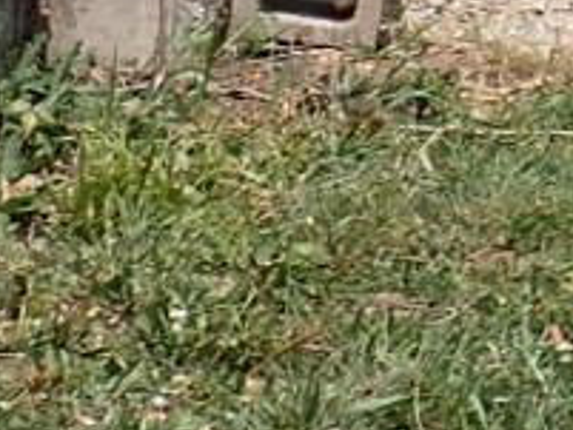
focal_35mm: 239
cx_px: 1485
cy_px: -824
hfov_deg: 7.6
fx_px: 3959
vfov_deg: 5.8
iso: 100
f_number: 9
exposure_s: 1/160
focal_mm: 5.79
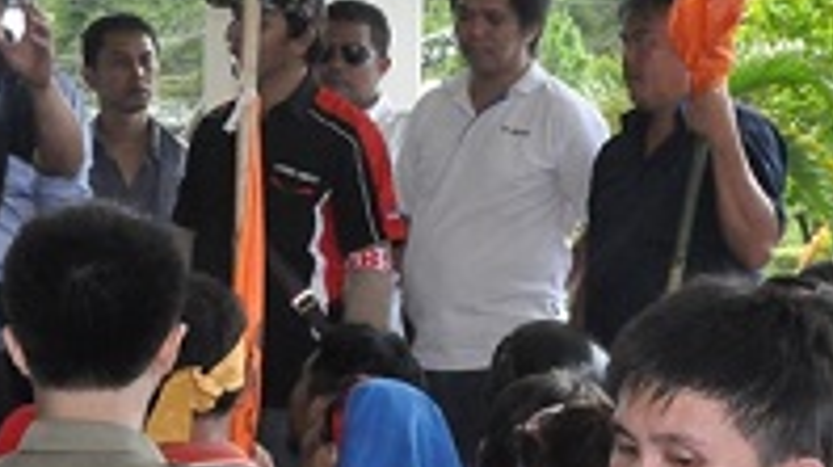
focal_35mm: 133
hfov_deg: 16.1
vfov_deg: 9.0
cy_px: 11
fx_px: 2935
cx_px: 307
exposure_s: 1/200
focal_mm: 42
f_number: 20
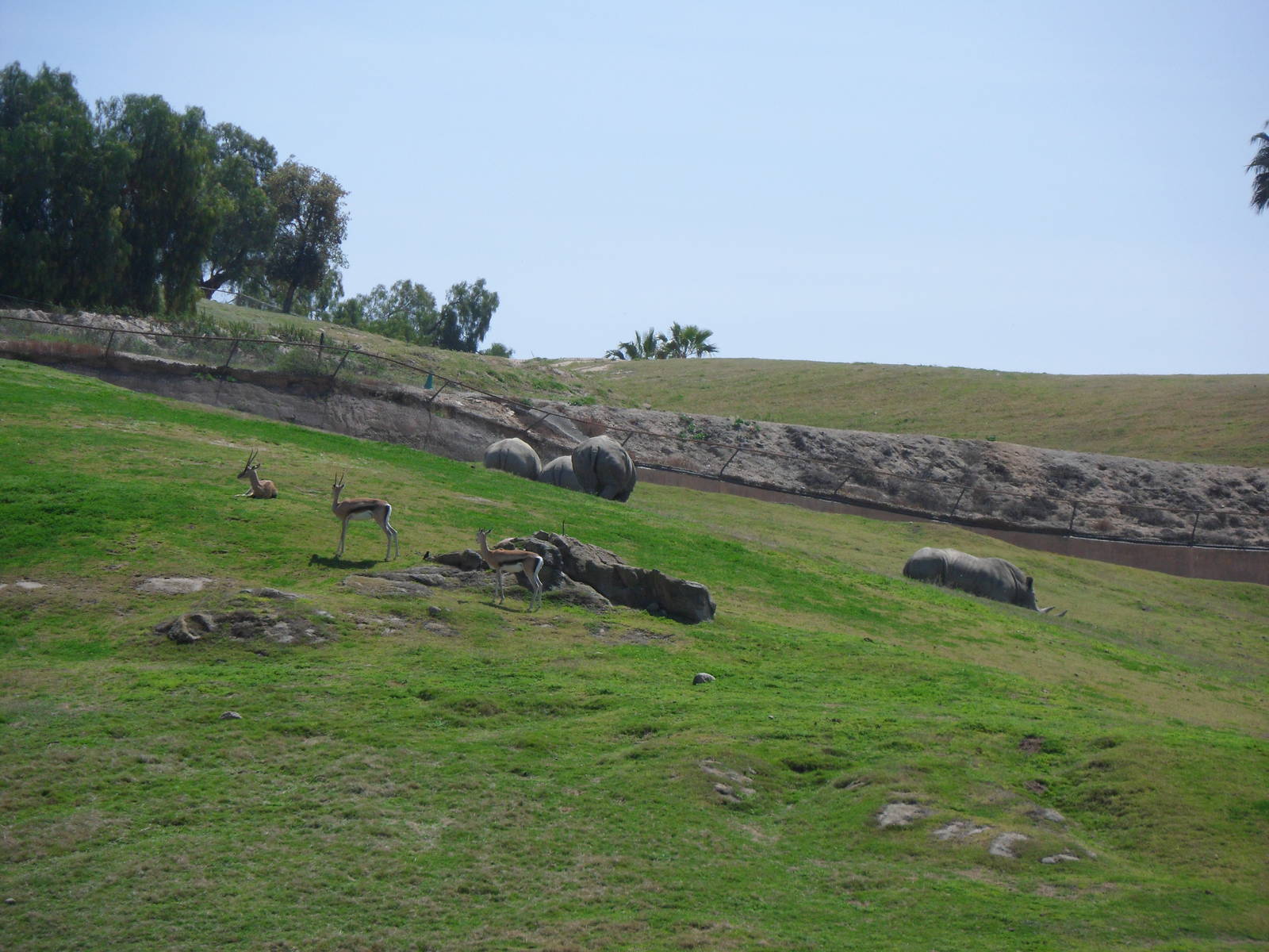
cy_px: 476
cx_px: 634
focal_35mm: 270
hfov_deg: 7.3
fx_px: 9898
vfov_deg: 5.5
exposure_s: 1/500
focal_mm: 46.8
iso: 80
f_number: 5.9
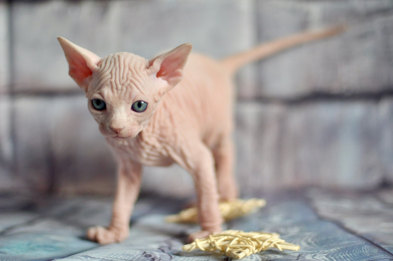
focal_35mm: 75
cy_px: 130
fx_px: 818
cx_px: 196
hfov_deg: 27.0
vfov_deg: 18.1
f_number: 1.4
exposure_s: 1/3200
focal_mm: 50
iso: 800
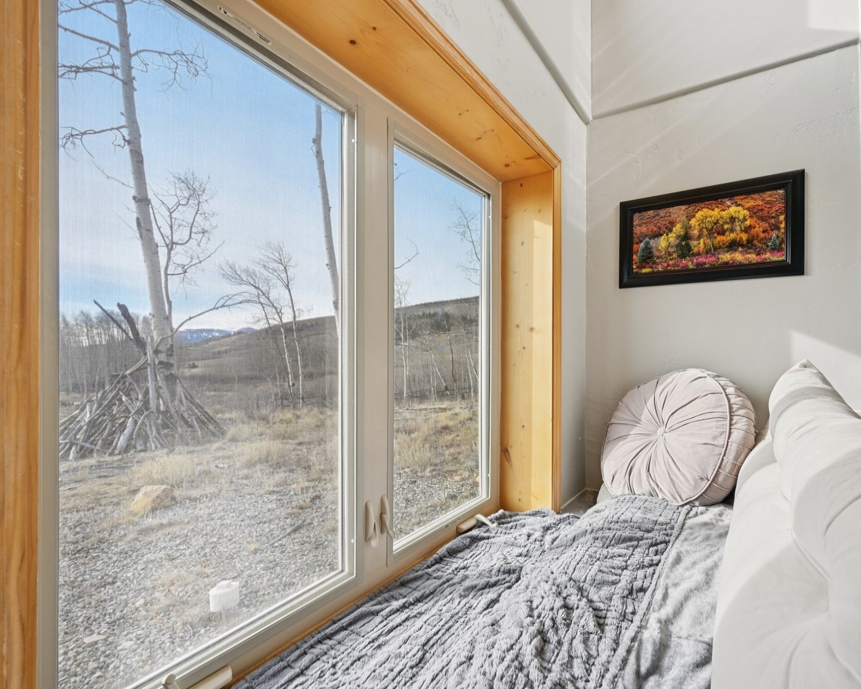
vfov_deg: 80.4
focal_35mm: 16
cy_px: 344
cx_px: 496
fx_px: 408
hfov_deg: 92.4
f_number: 13
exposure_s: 1/20
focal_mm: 14
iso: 64
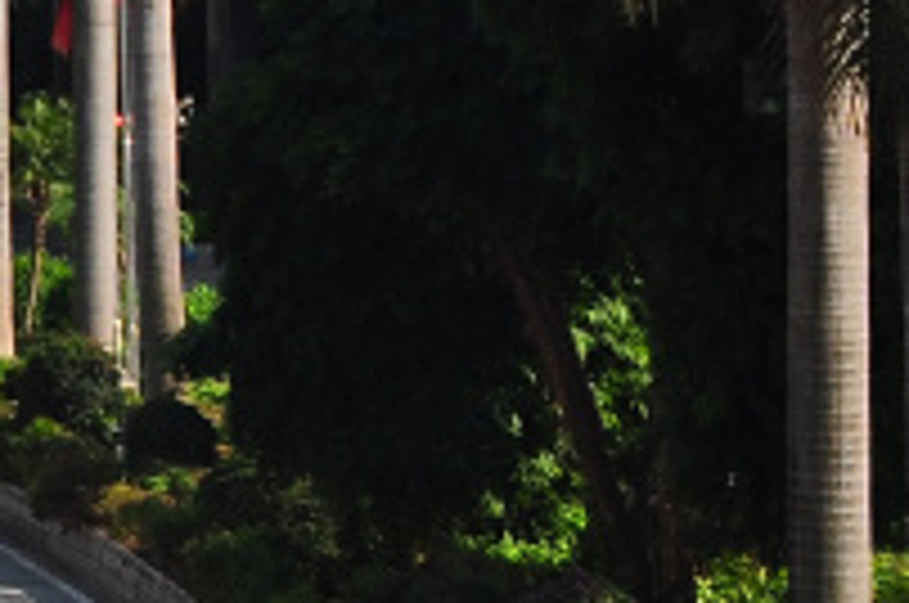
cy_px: -475
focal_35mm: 214
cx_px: -1764
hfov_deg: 8.3
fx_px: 5395
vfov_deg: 6.3
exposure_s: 1/640
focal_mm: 24
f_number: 7.1
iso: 220
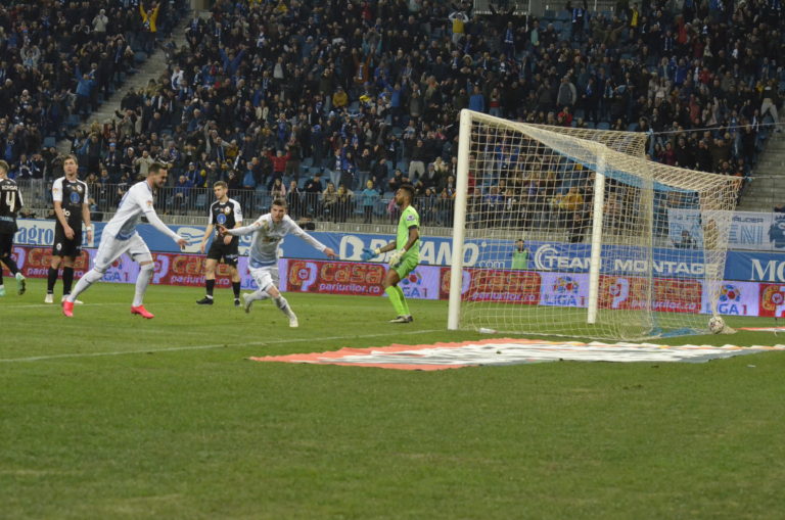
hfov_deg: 16.7
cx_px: 392
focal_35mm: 123
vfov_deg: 11.1
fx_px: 2677
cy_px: 260
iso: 5000
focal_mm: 82
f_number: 7.1
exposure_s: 1/800
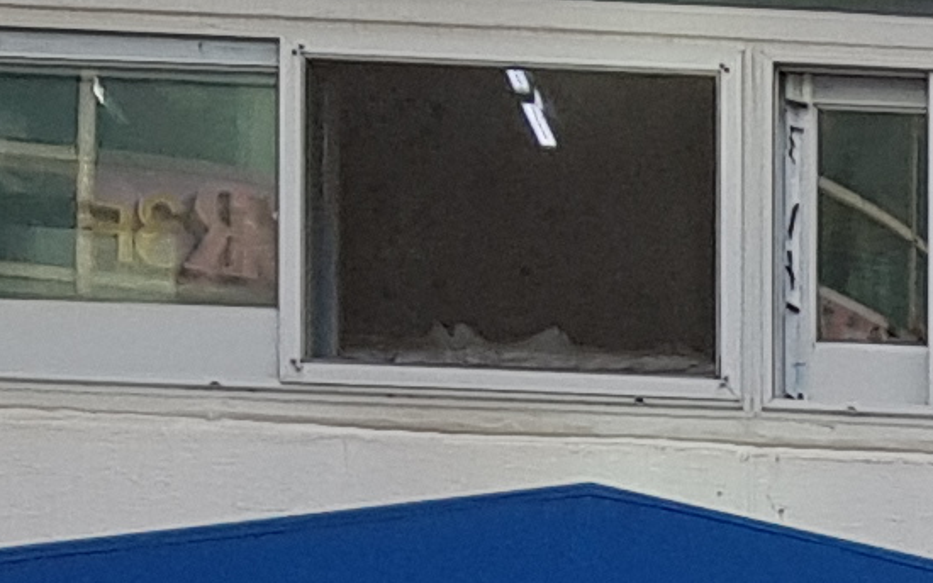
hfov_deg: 9.4
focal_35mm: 202
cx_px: 2180
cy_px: 2079
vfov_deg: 5.8
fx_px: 5137
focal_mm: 4.2
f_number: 1.7
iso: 40
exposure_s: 1/514
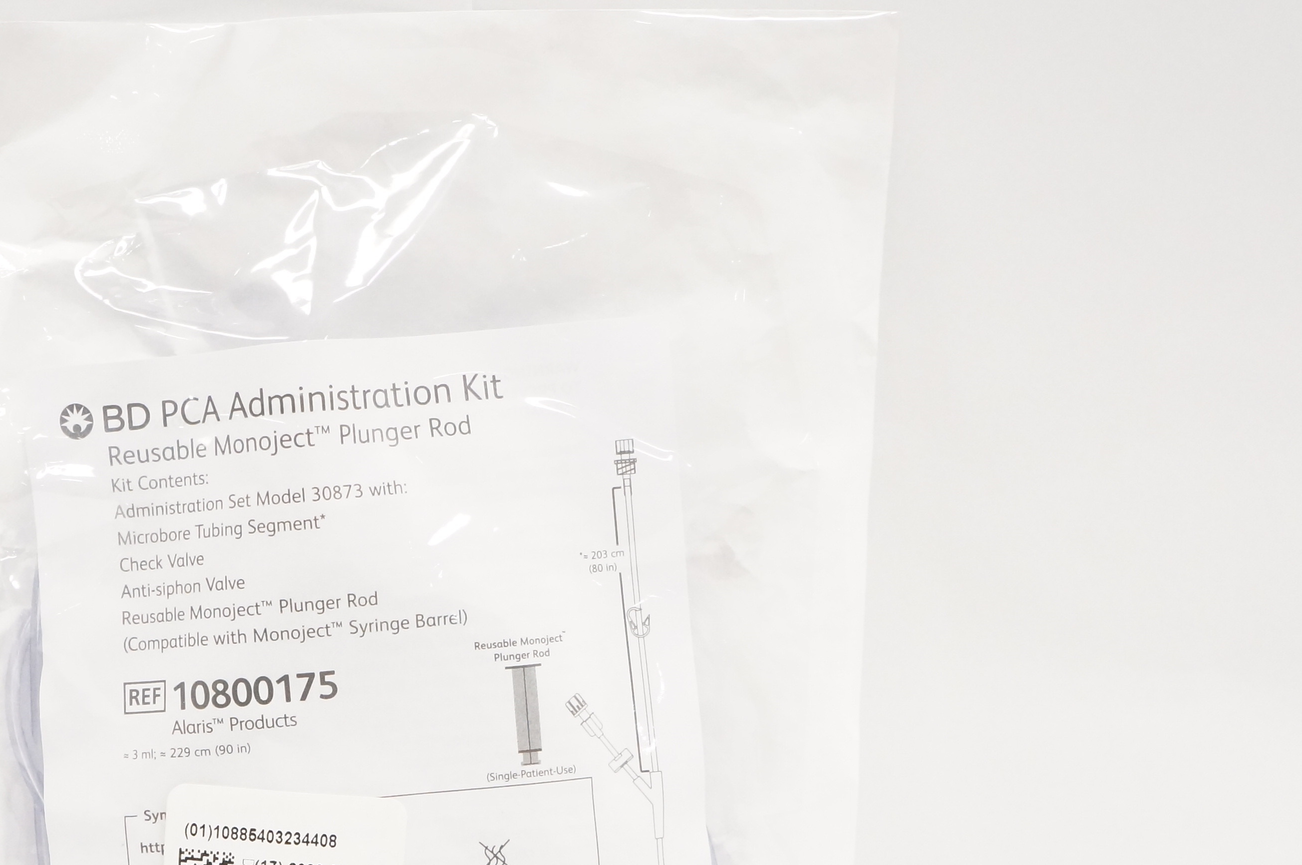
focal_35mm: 68
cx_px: 371
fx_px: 2457
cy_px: 760
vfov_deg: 19.6
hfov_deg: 29.3
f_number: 8
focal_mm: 24
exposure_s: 1/250
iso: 3200
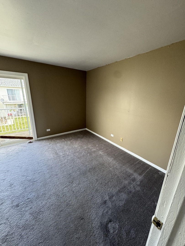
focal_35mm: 14
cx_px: 92
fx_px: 100
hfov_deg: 85.7
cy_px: 123
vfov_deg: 102.1
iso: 200
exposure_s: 1/99
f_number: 2.2
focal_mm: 2.22
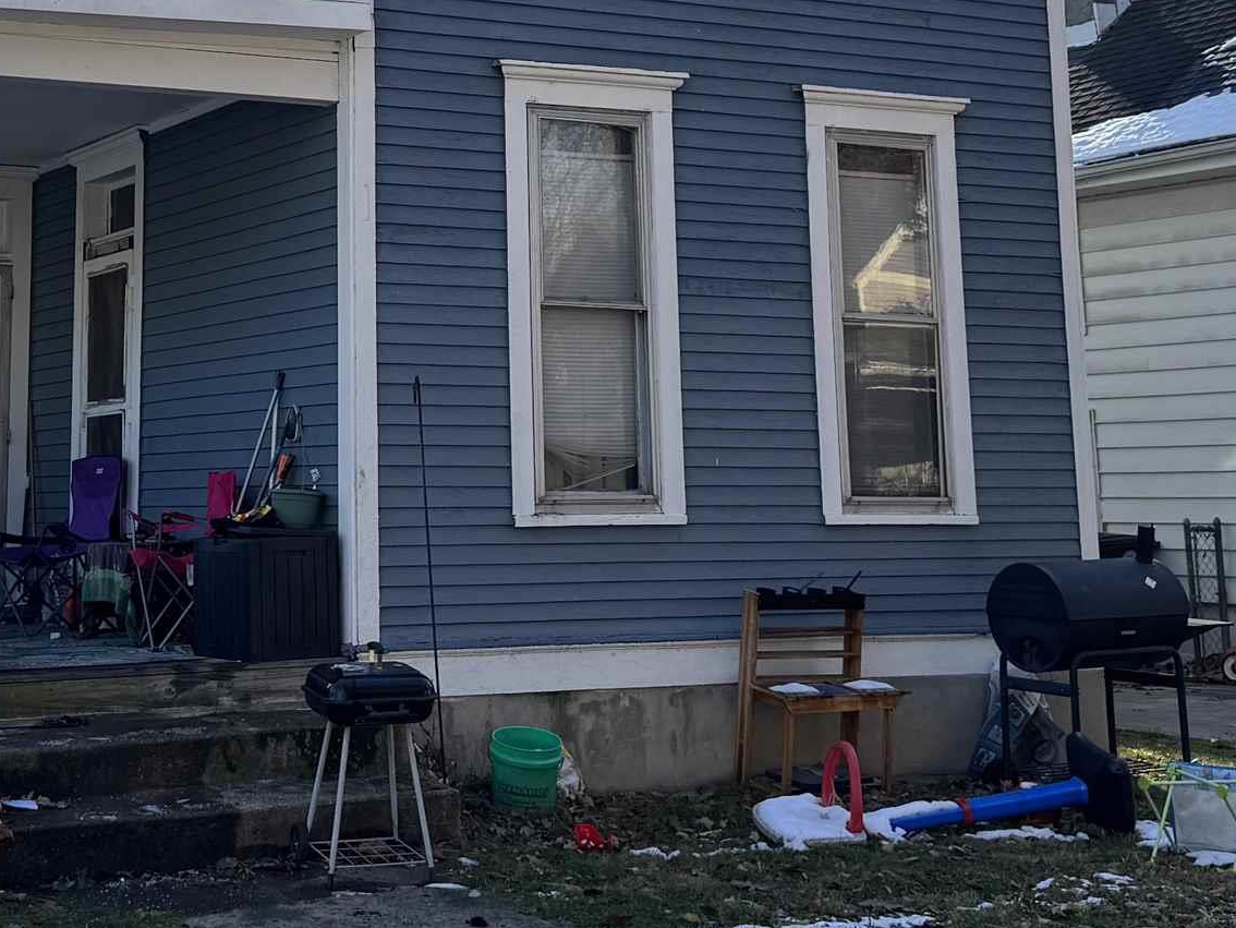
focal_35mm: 65
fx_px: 2321
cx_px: 338
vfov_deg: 22.1
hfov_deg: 29.4
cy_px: 95
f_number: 1.78
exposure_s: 1/2710
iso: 80
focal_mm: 6.76
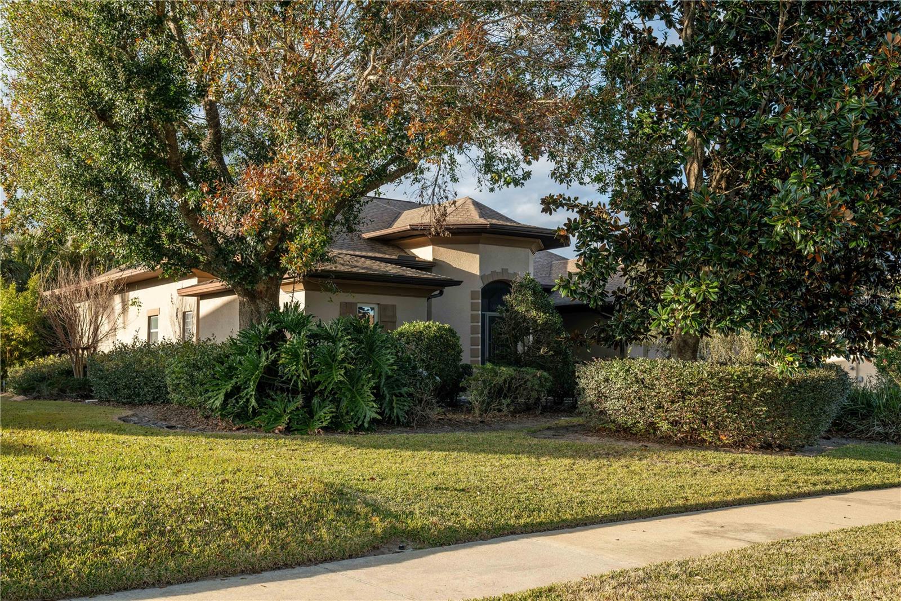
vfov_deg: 35.0
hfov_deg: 50.7
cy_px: 300
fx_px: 951
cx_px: 450
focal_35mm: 38
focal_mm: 38
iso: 320
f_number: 8
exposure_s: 1/160
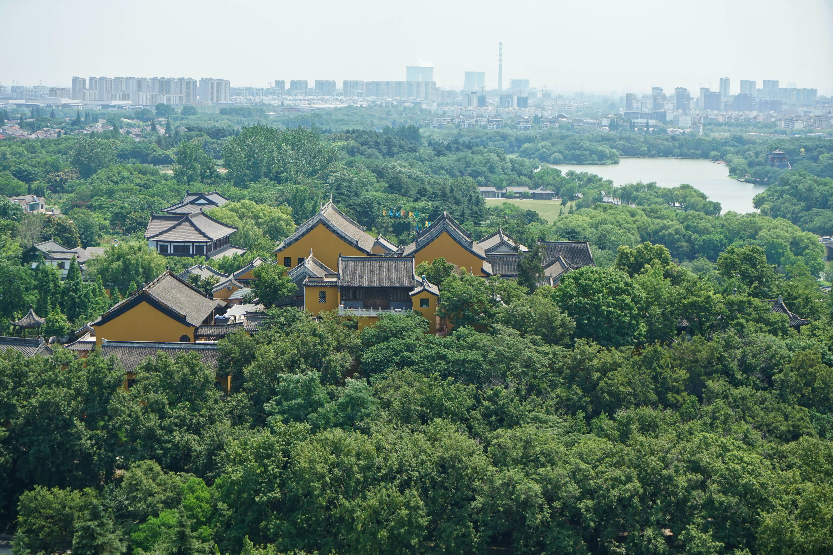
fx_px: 1620
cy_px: 278
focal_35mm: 70
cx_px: 416
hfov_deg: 28.8
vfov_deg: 19.5
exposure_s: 1/1250
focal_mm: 70
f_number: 5.6
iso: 400
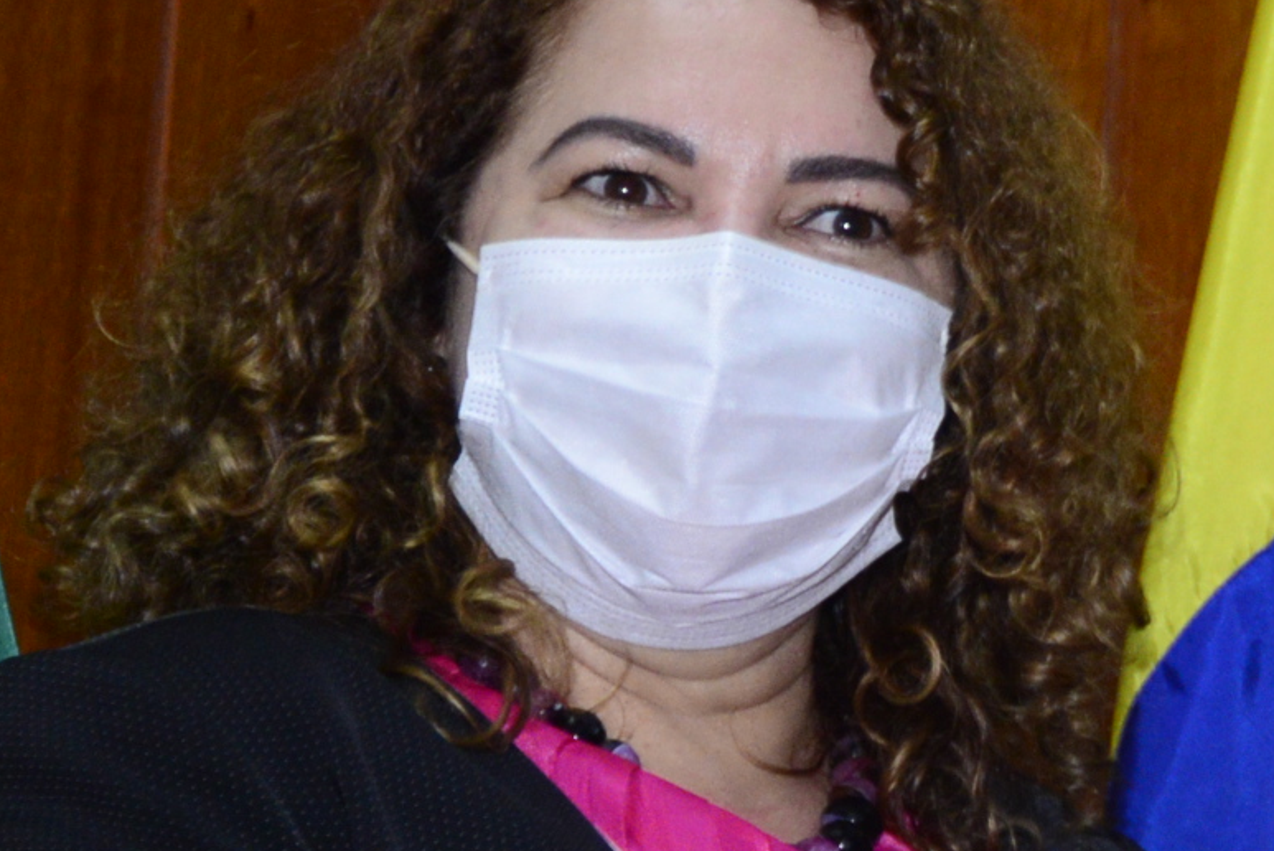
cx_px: 2100
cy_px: 564
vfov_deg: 5.4
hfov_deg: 7.9
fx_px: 8956
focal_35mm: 253
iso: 2000
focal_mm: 65
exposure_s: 1/125
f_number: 5
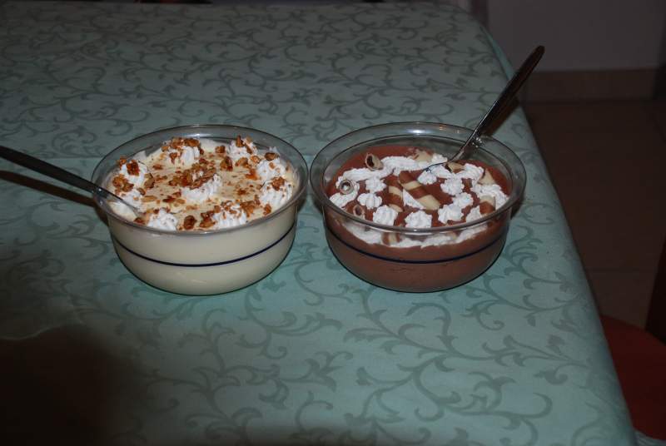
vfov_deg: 22.7
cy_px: 223
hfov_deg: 33.4
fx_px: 1112
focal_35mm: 60
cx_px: 333
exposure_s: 1/60
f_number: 4.5
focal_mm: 40
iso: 400
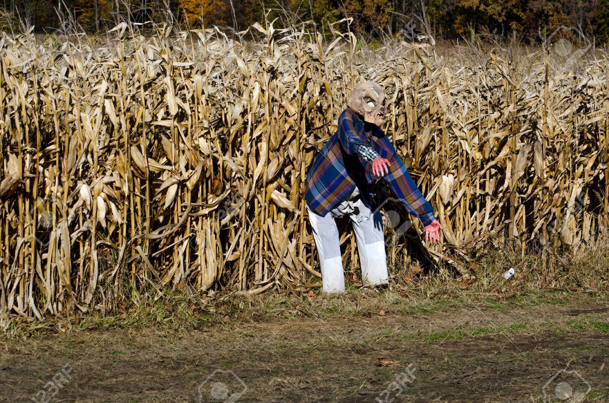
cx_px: 304
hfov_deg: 19.0
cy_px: 202
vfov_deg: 12.6
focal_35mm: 108
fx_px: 1823
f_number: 6.3
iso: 100
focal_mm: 72
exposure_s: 1/640
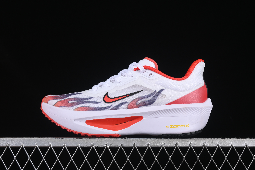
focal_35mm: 75
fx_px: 531
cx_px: 128
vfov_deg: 18.2
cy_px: 85
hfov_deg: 27.0
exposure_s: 1/80
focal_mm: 50
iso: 160
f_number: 8
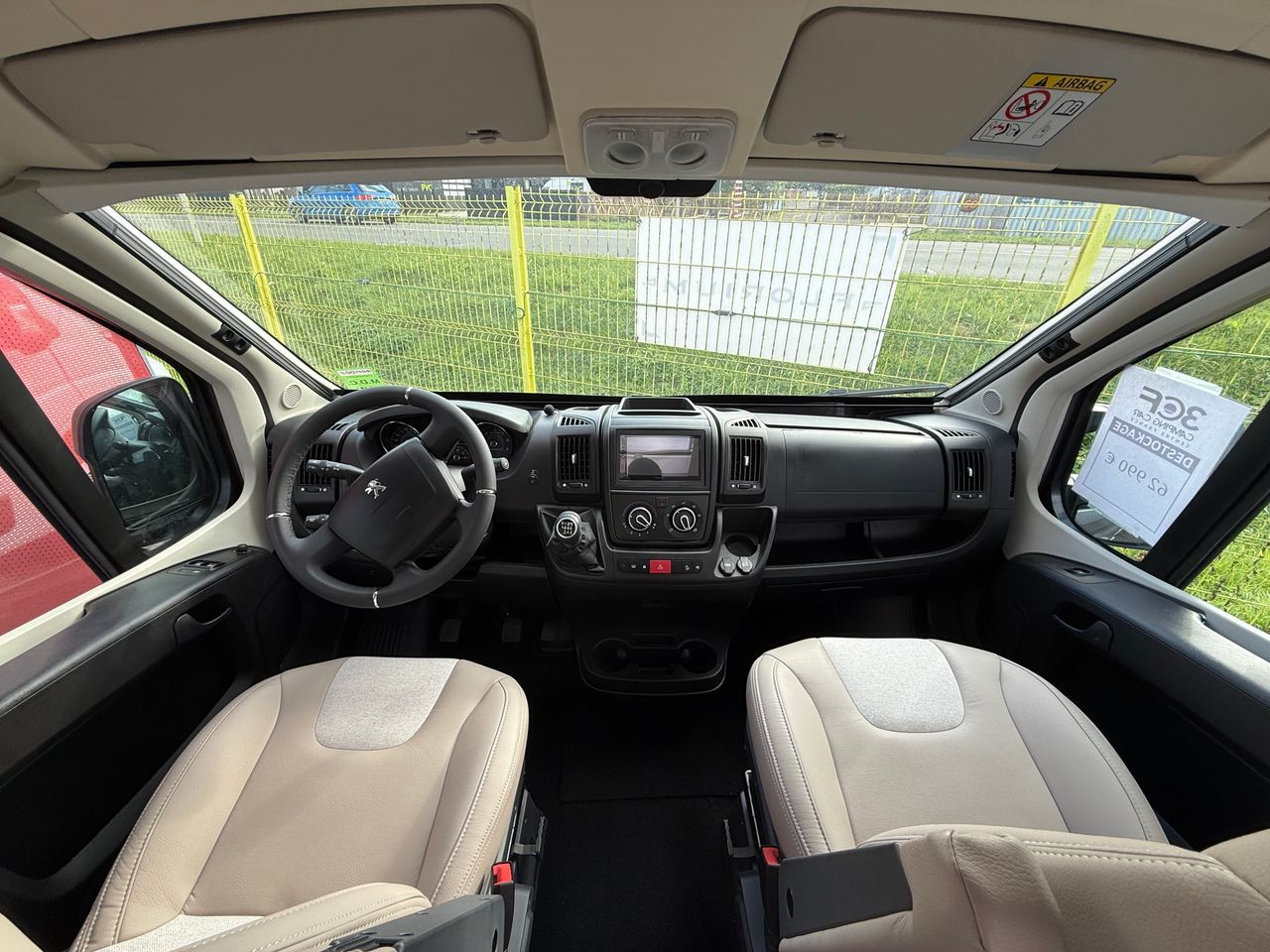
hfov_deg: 102.1
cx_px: 635
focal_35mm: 14
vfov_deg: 85.7
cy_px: 476
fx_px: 514
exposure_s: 1/139
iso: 50
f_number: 2.2
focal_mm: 2.22
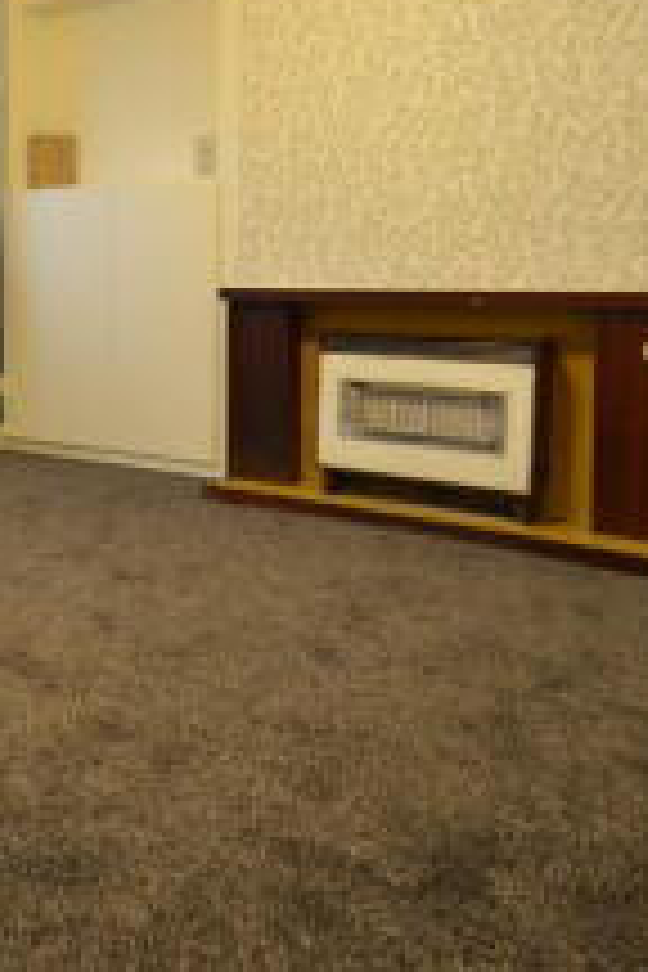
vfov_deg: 55.4
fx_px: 891
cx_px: 126
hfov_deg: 38.4
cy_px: 286
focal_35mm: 33
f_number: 4
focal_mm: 10
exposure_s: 1/50
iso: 800
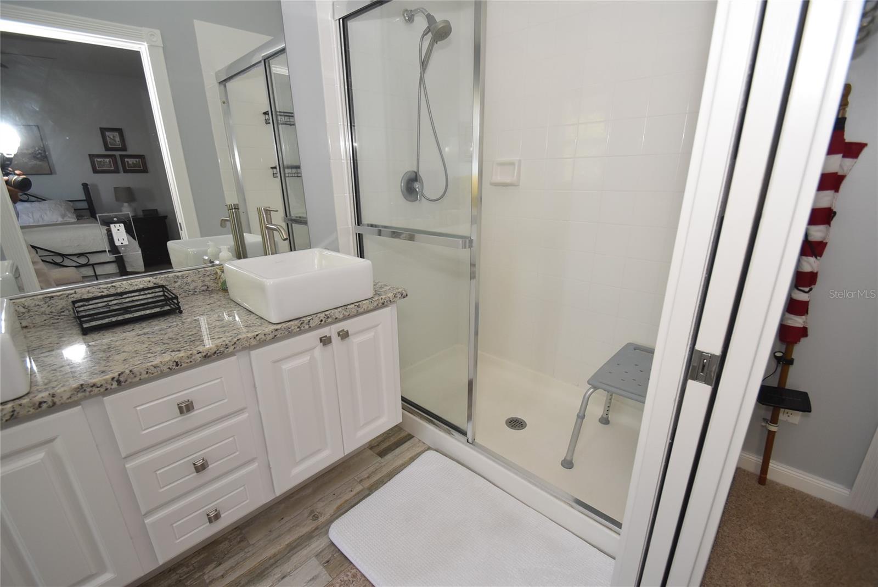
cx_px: 439
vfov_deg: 77.4
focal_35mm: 15
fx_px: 366
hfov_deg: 100.4
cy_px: 294
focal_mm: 10
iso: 800
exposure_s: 1/80
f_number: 4.5
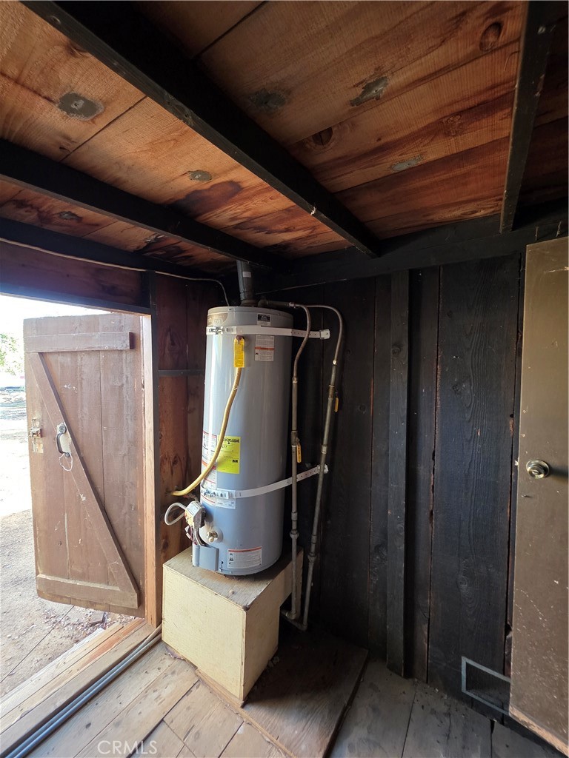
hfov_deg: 89.9
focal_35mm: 13
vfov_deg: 106.2
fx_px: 285
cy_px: 379
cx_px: 284
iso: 500
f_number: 1.9
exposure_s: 1/60
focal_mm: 2.2
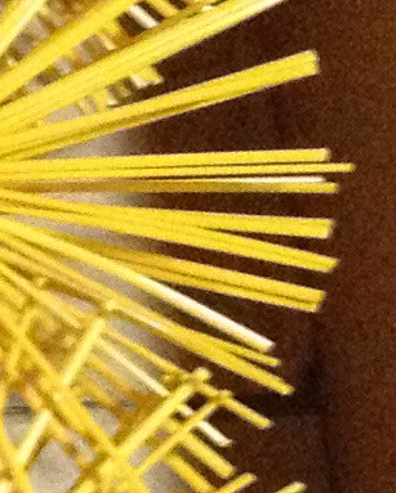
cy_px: 331
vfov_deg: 6.6
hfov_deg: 4.9
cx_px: -1000
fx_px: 4258
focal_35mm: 291
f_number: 2.4
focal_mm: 4.28
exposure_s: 1/15
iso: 500
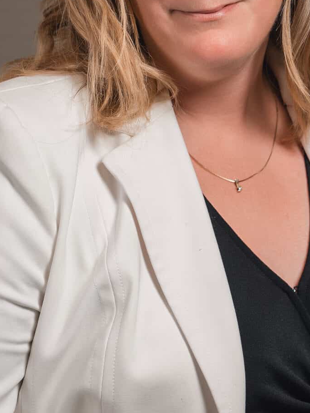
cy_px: 264
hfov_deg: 8.6
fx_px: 2065
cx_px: 242
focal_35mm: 173
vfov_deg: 11.4
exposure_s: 1/320
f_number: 4.5
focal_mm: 63.7
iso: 100
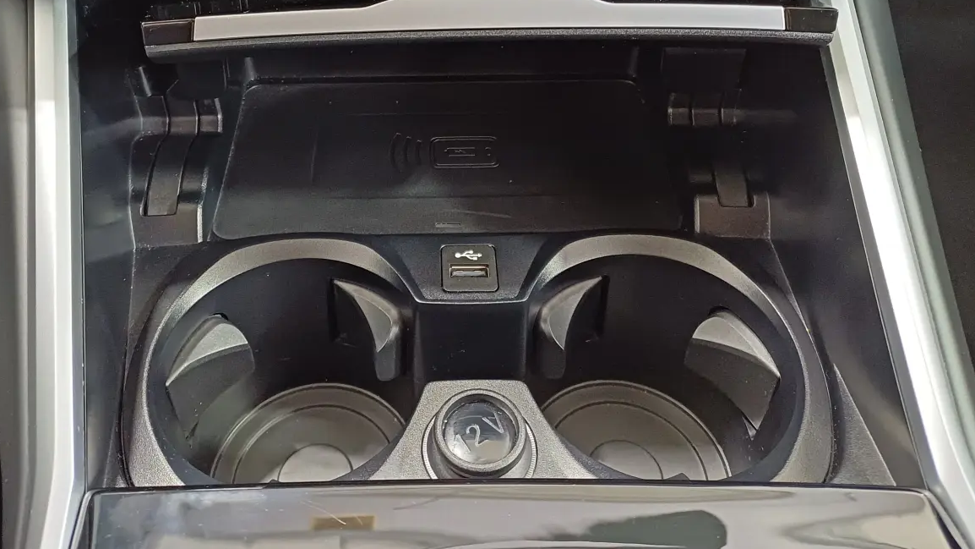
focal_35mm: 34
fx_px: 879
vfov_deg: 33.5
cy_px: 96
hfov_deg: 57.9
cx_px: 440
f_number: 1.8
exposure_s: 1/20
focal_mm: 4.65
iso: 800
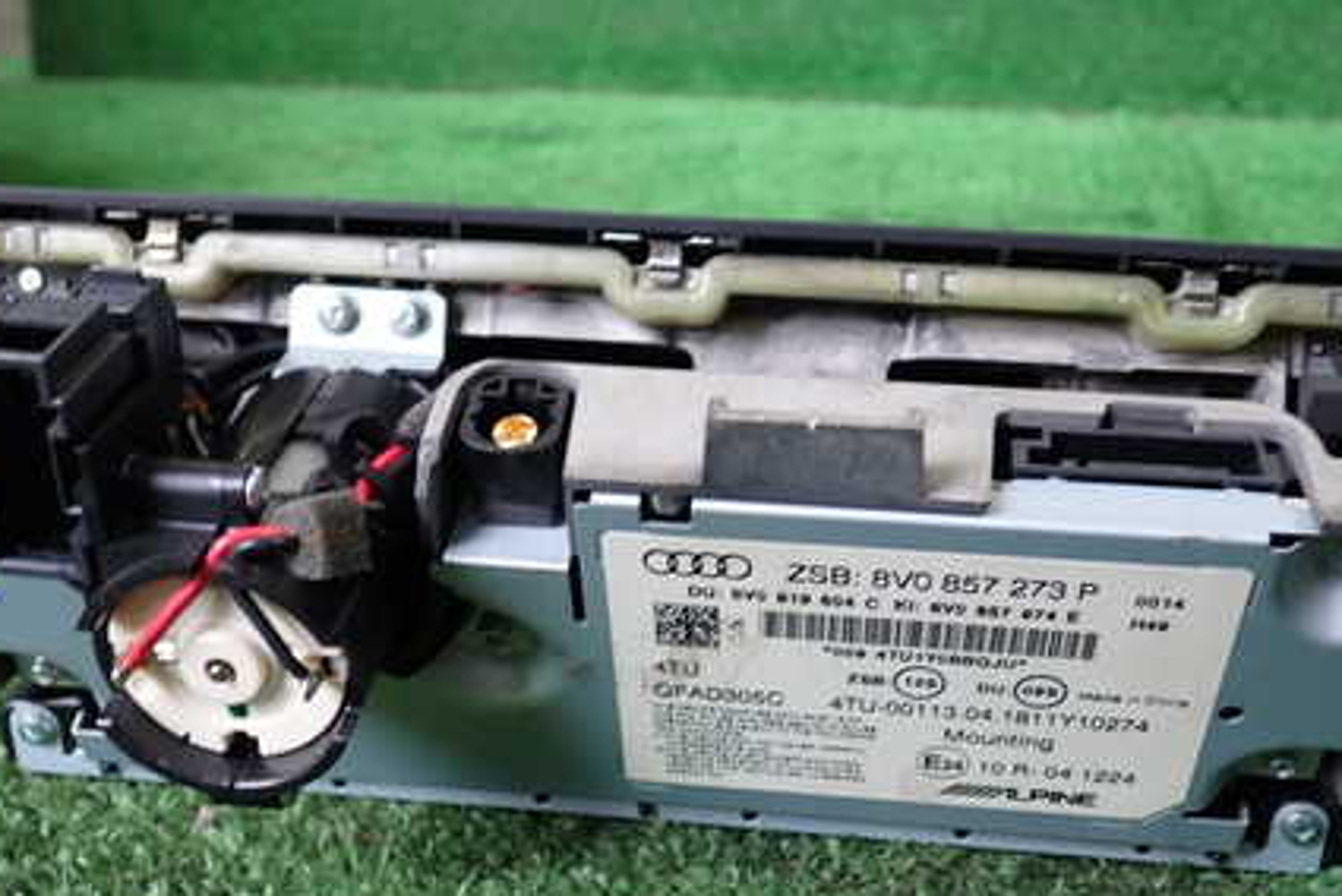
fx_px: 1641
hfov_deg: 44.5
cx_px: 701
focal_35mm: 44
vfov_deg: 30.5
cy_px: 508
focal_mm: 5.4
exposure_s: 1/30
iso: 200
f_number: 2.3
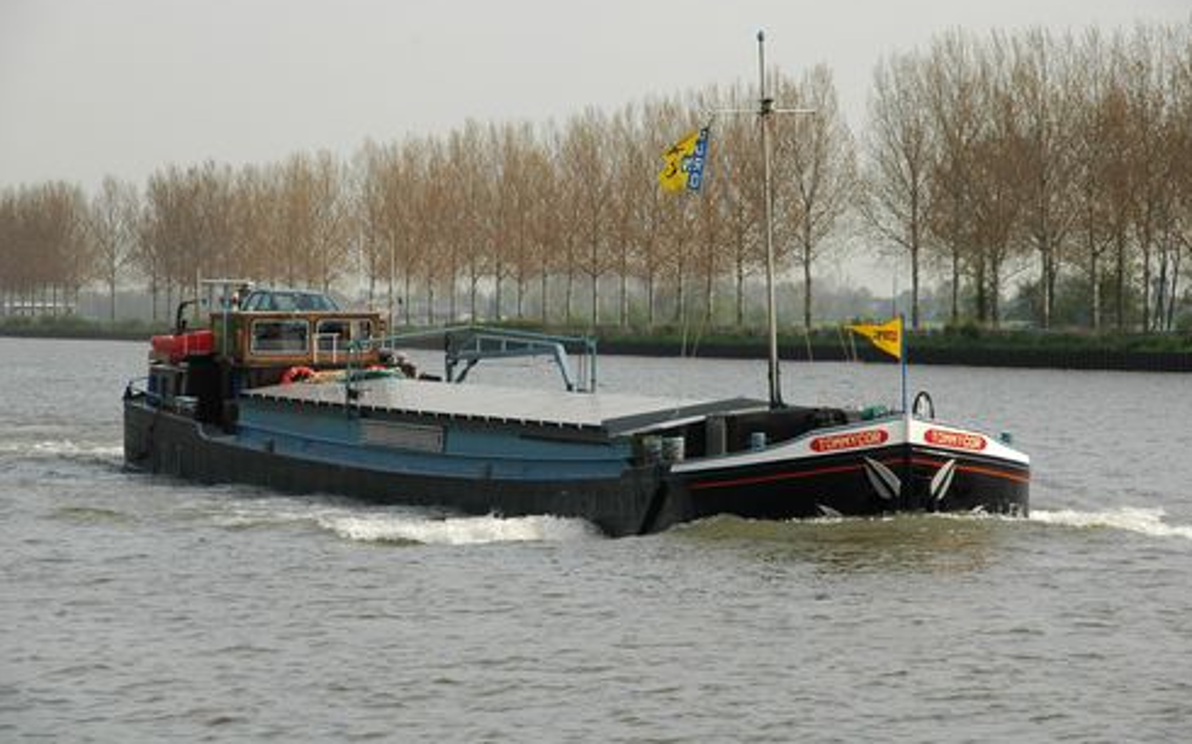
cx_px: 600
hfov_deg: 14.3
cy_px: 346
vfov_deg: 8.9
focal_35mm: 147
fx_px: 4759
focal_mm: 95
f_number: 10
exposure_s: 1/320
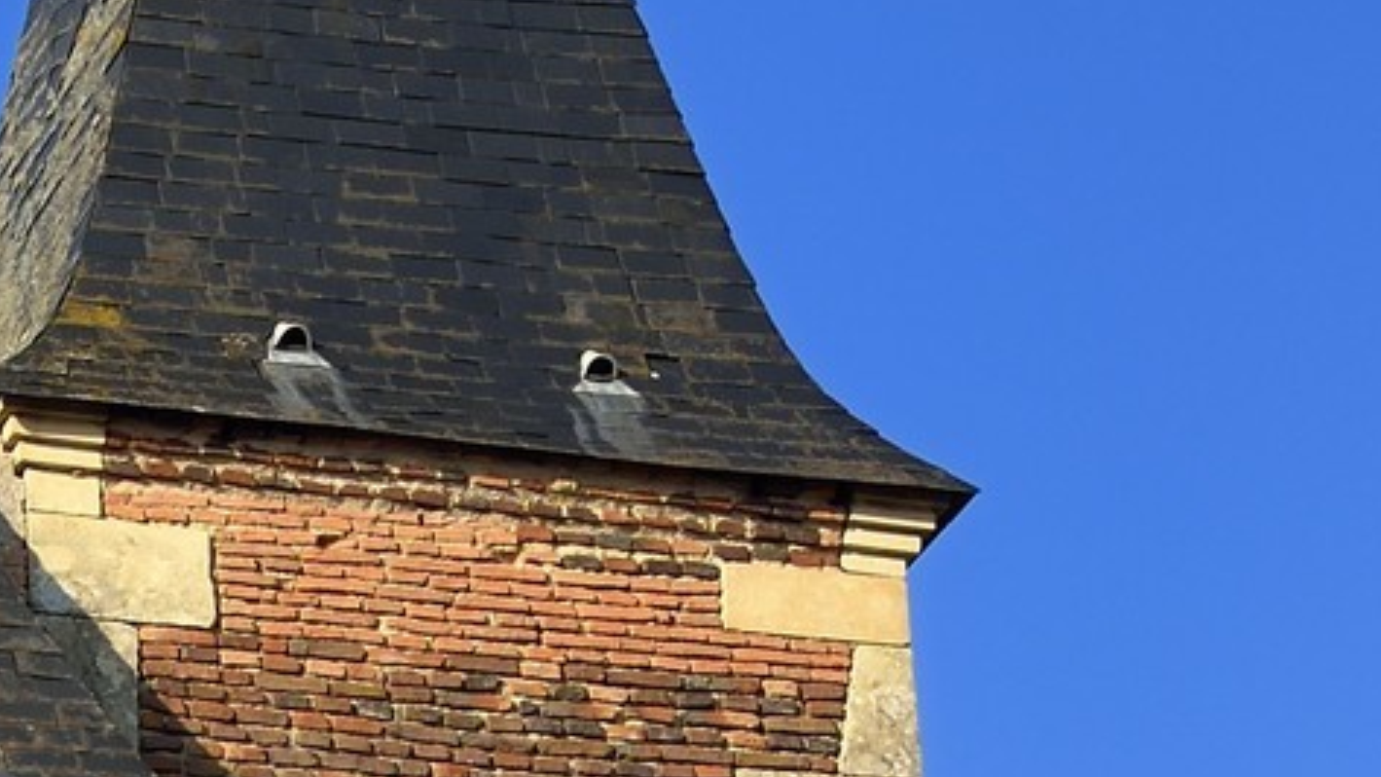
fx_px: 7799
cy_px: 1839
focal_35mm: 213
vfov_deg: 5.5
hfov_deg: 9.7
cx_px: -847
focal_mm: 40
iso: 200
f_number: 11
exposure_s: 1/160
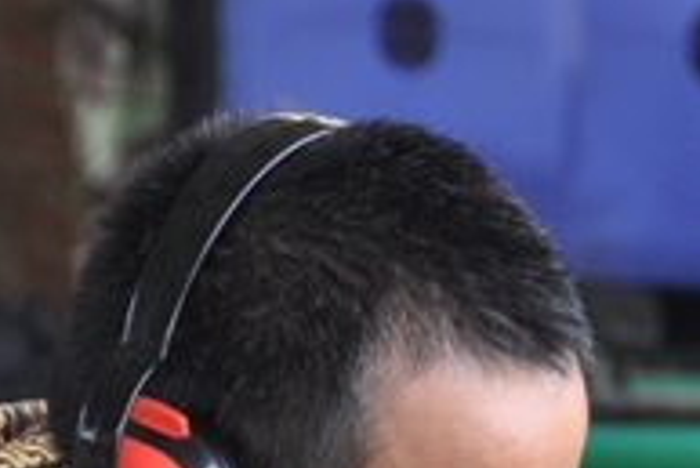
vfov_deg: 2.6
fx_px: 10131
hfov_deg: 3.9
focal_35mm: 521
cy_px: 764
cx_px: 860
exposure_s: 1/80
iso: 400
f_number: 5.3
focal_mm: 105
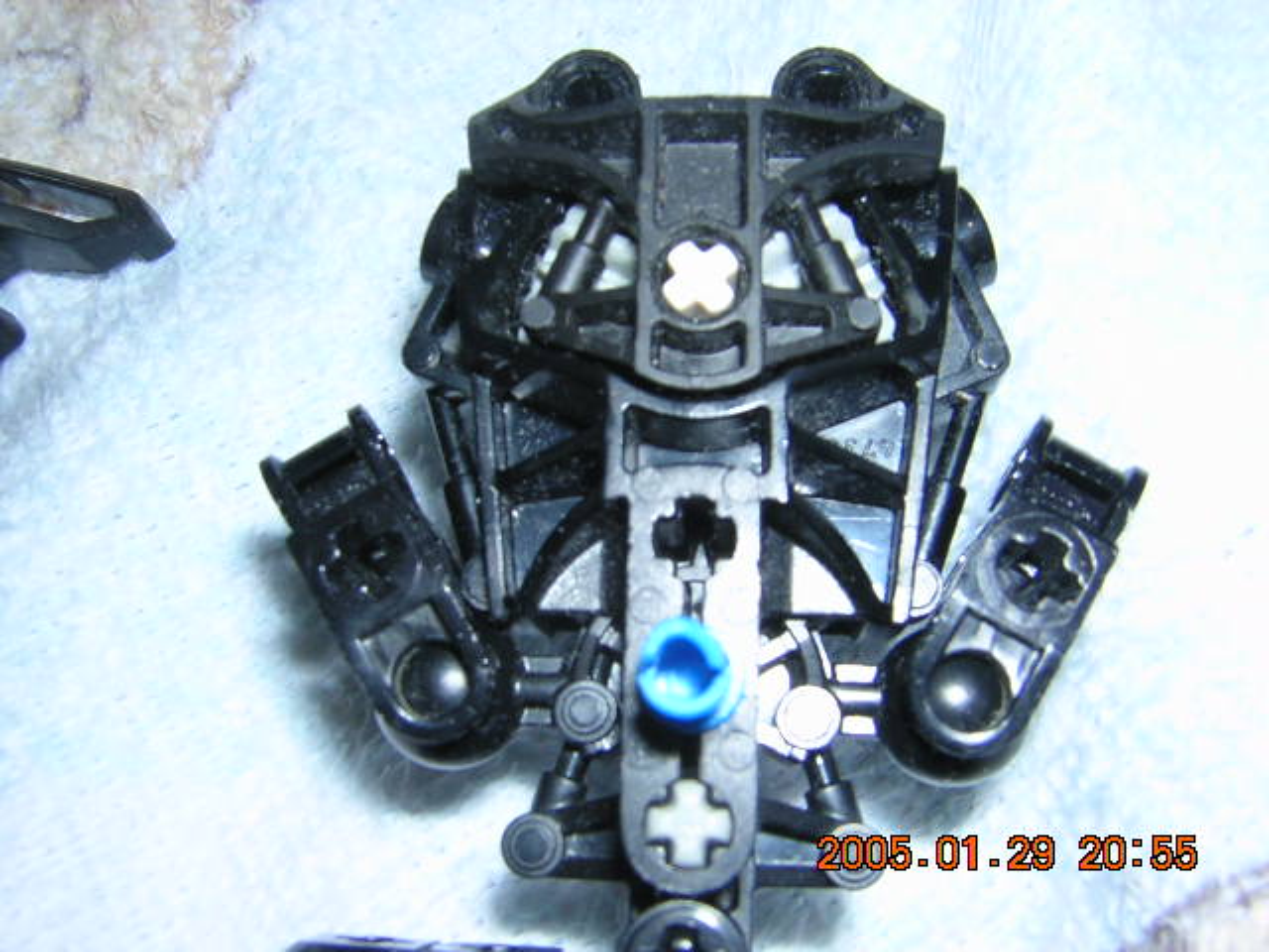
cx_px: 634
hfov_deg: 51.4
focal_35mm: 36
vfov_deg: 39.7
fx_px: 1320
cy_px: 476
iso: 100
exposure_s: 1/60.1
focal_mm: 4.7
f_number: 5.2
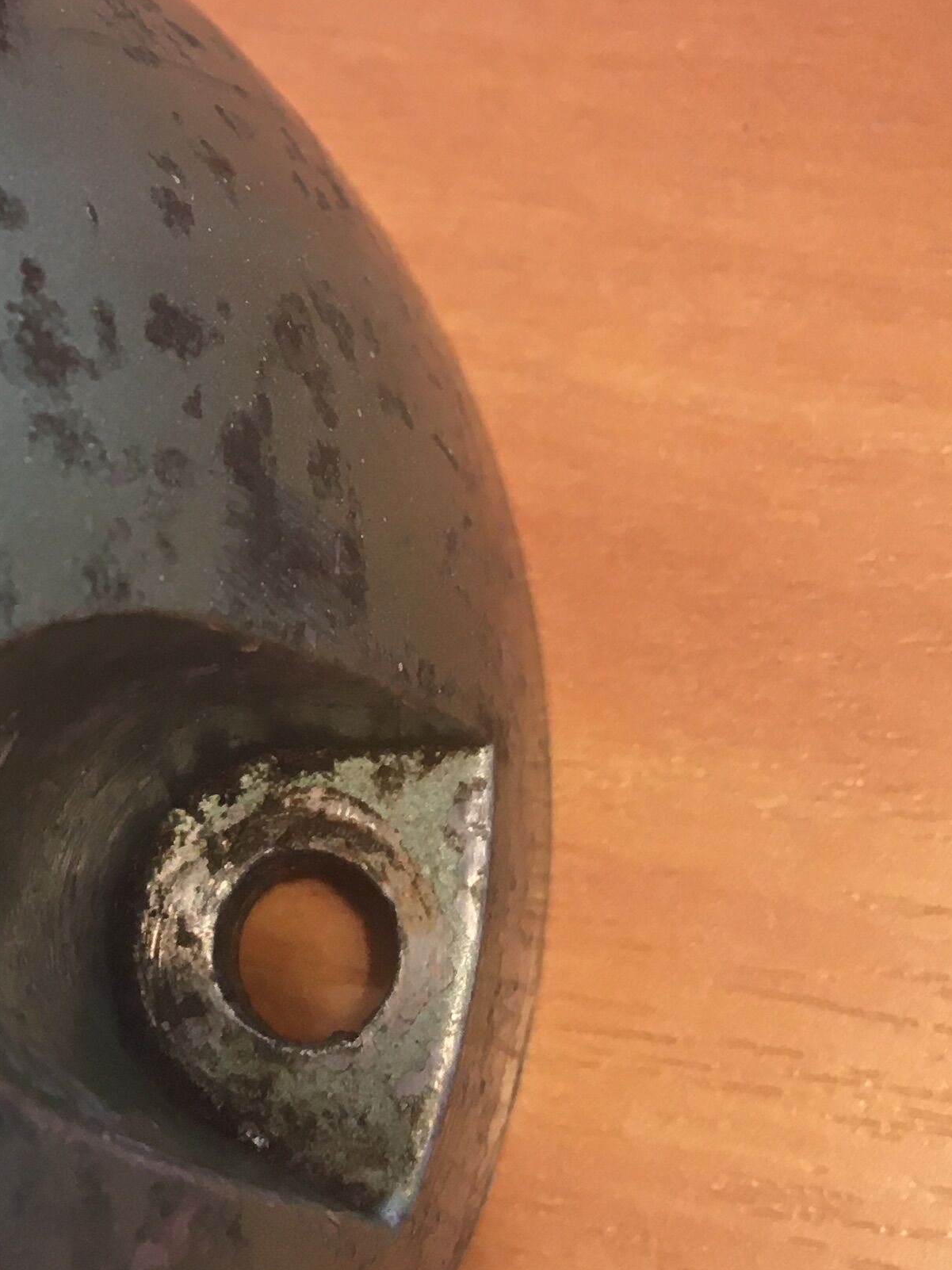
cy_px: 21
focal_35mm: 73
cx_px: 55
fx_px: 2678
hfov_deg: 19.7
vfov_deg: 25.5
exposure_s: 1/33
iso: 80
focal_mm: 4.15
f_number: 2.2
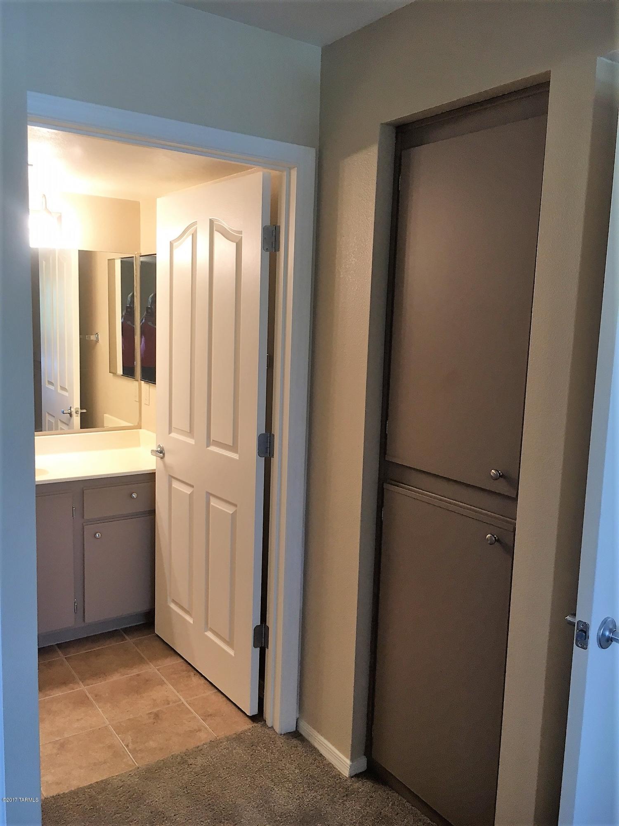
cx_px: 310
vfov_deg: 61.7
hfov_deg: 48.2
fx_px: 691
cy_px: 413
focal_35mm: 29
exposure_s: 1/30
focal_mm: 4.15
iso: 64
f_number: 2.2
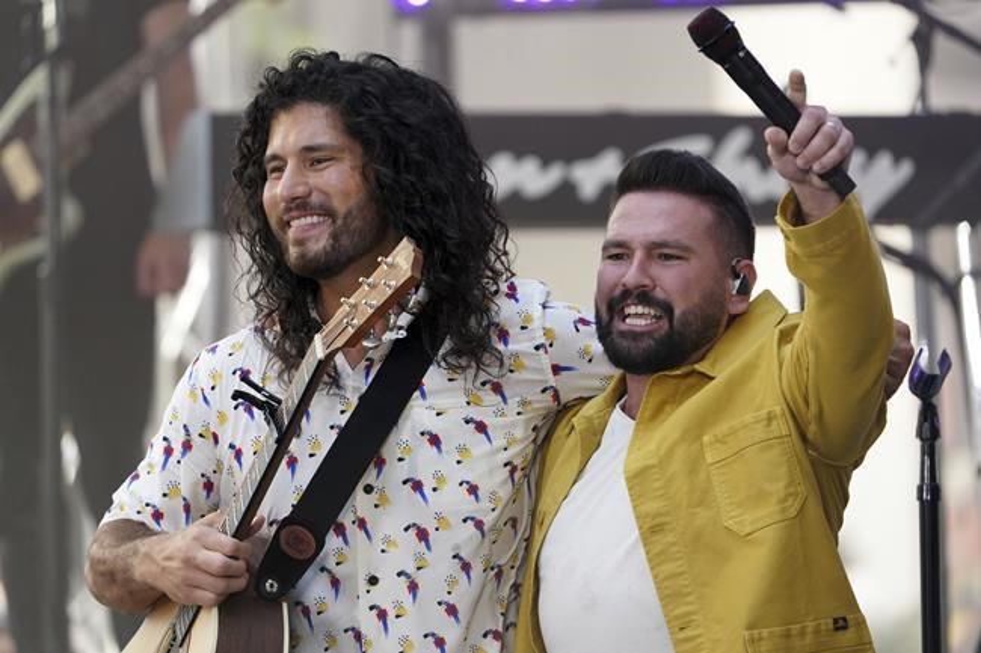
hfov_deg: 4.7
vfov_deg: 3.1
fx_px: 11905
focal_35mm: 437
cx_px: 490
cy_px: 326
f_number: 6.3
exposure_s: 1/1000
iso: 4000
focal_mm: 437
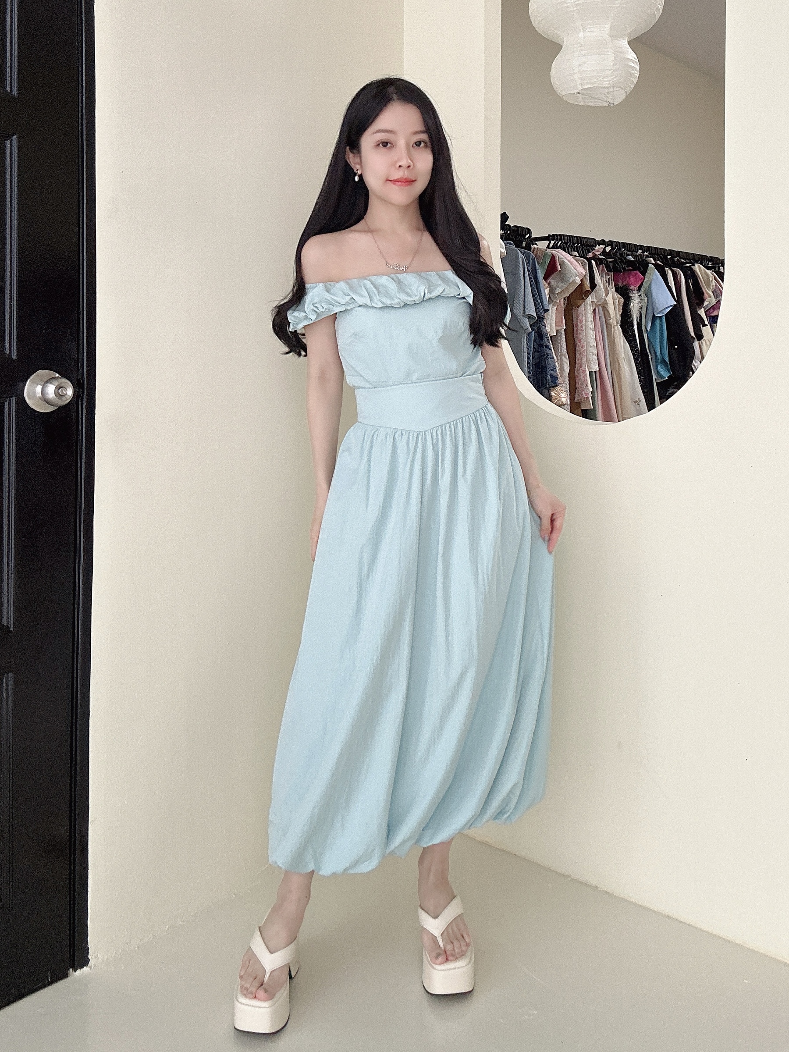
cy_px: 526
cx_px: 394
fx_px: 699
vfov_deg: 73.9
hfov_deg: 58.9
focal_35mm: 23
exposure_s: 1/60
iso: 100
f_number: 1.9
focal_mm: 2.69
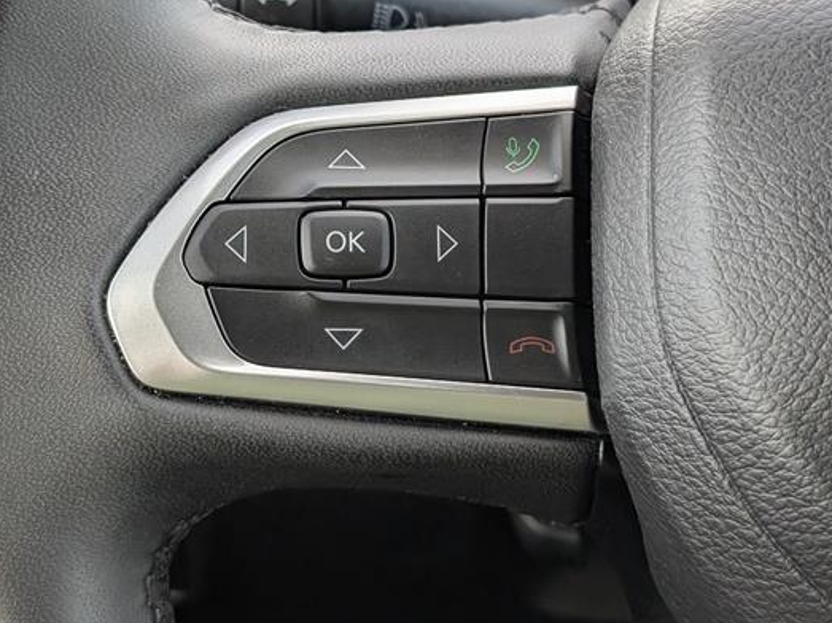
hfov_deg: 32.2
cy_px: 253
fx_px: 1442
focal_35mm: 60
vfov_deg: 24.4
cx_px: 387
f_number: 1.68
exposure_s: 1/1111
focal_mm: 6.9
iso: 376
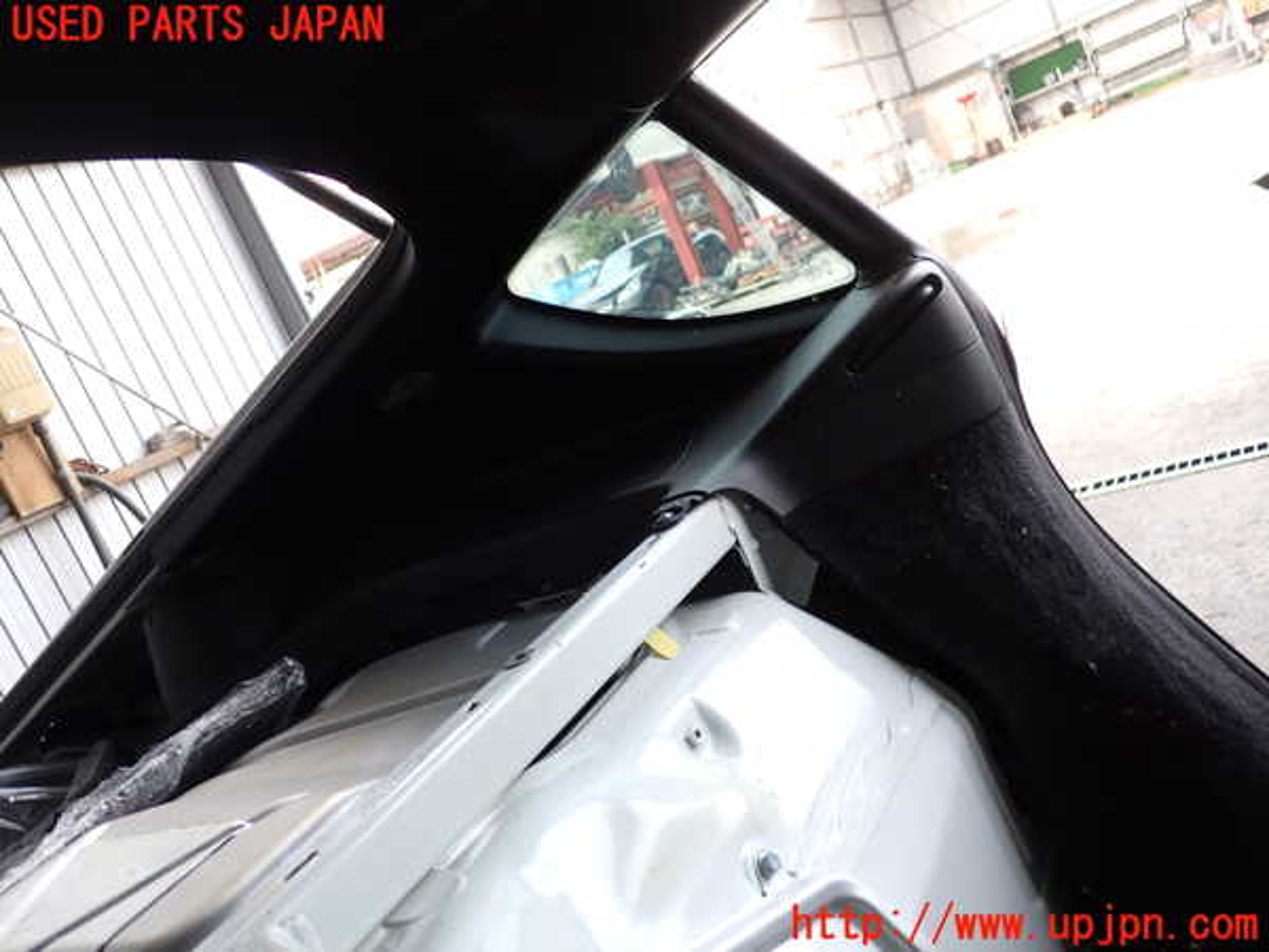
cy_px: 476
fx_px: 1100
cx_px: 634
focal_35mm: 30
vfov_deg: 46.8
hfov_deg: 60.0
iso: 100
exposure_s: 1/100
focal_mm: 5.4
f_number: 2.3
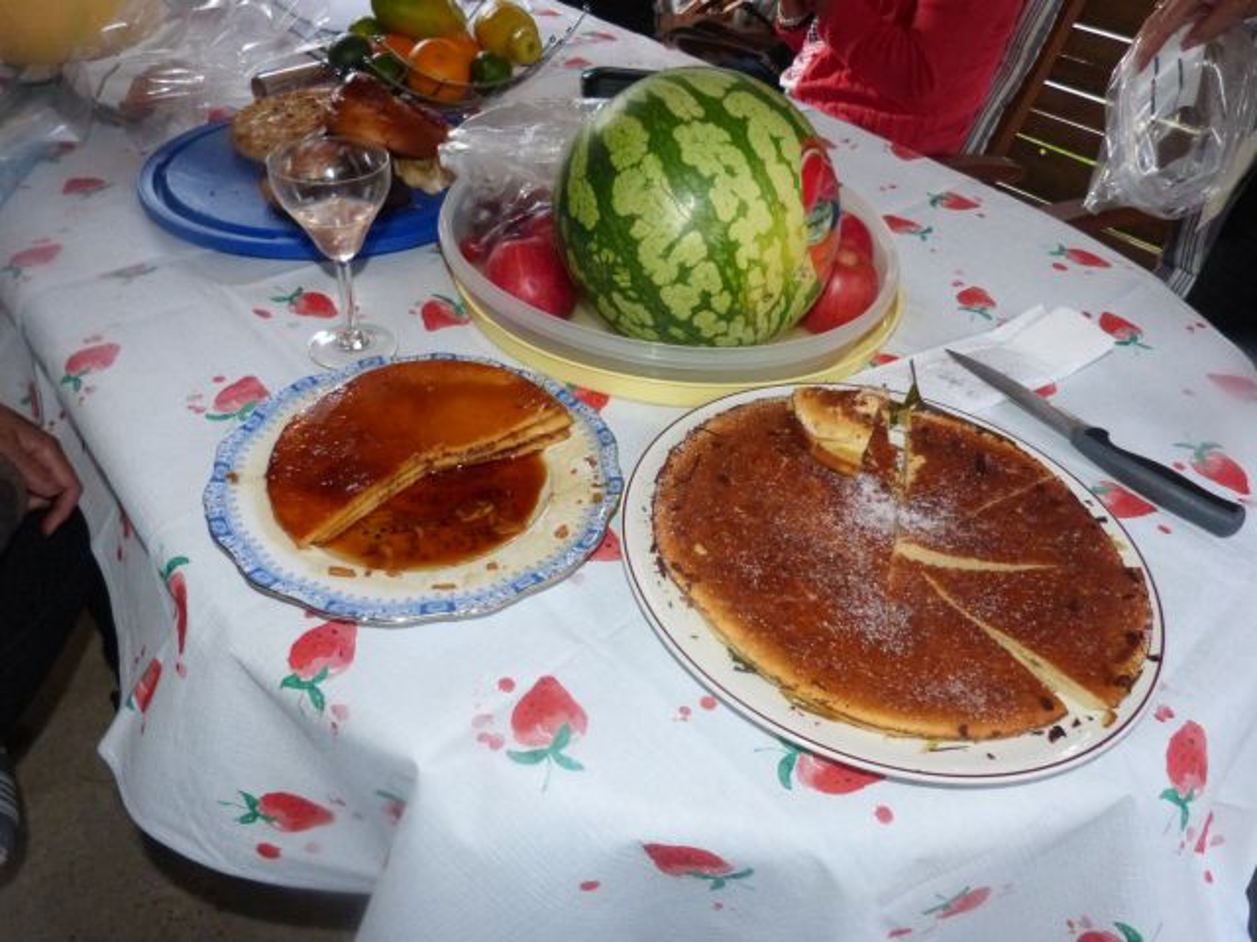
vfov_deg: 54.9
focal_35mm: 25
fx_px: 908
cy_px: 471
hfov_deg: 69.4
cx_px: 628
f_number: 2.8
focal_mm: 4.5
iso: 800
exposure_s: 1/60
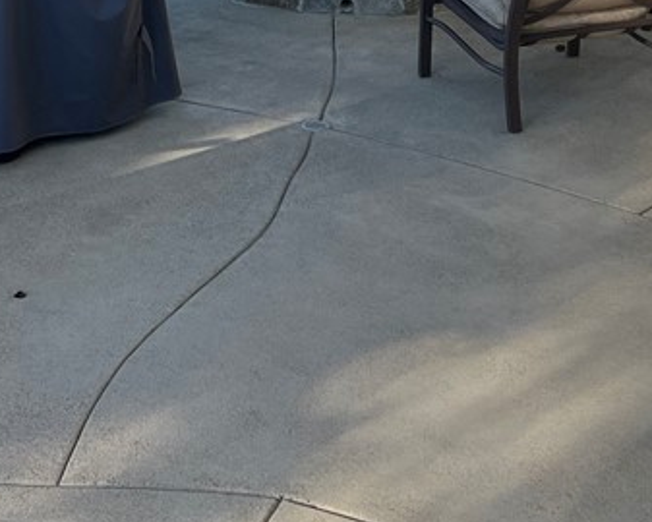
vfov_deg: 18.6
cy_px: -147
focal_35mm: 77
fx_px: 1487
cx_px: 126
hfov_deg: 24.3
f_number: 1.5
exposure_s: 1/866
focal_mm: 5.7
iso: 50
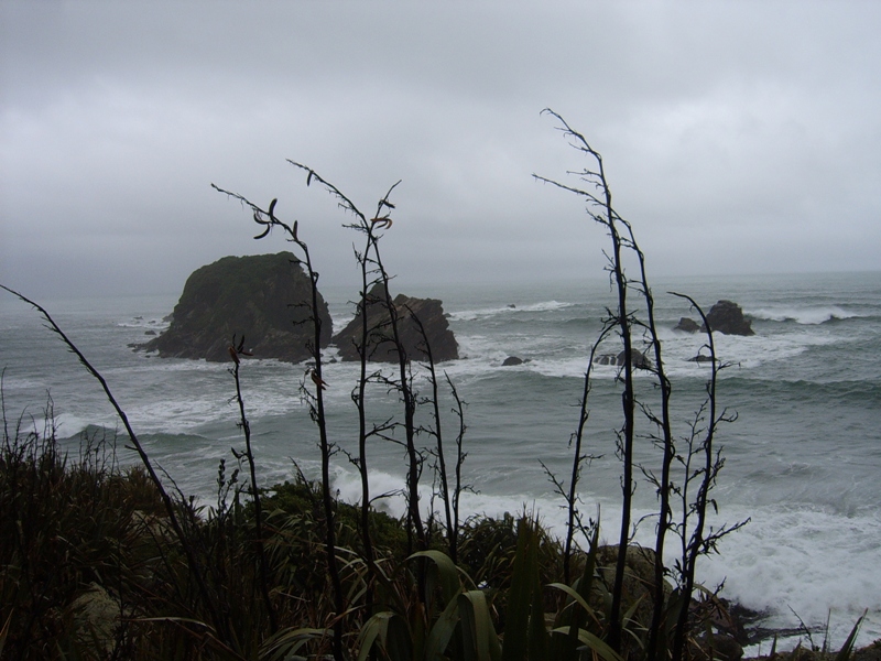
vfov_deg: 40.7
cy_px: 330
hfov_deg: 52.6
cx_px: 440
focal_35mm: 35
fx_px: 891
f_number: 5.8
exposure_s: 1/350
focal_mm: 5.8
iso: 50
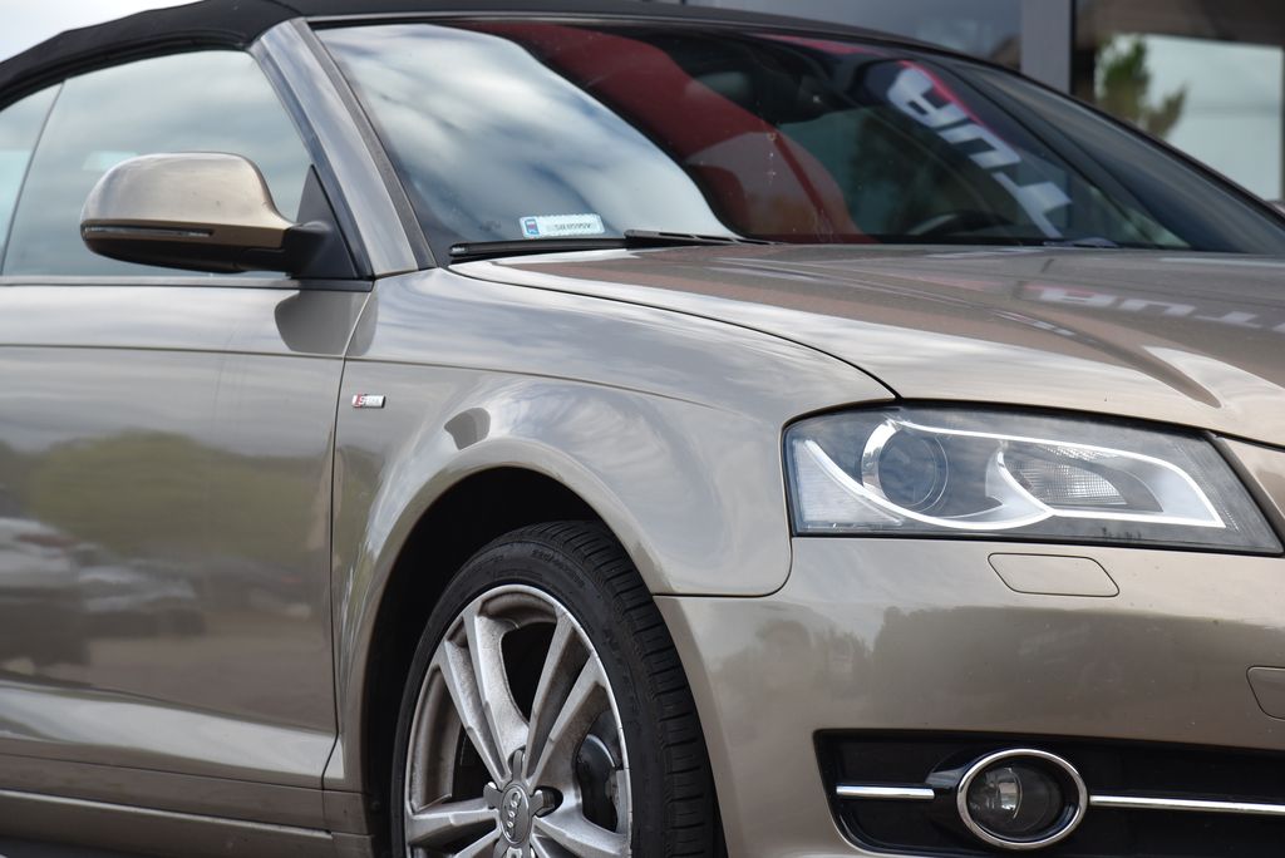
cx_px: 642
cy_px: 429
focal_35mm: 120
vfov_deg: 11.4
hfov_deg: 17.1
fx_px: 4286
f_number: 8
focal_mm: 120
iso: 500
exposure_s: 1/200
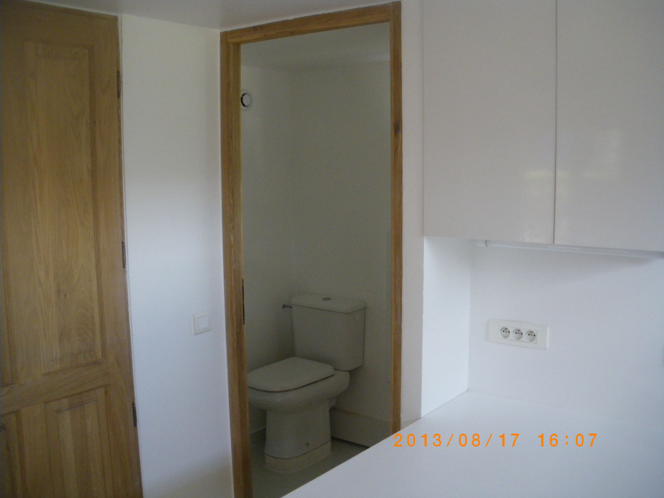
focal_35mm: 36
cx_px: 332
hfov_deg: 51.4
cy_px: 249
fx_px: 691
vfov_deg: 39.7
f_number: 3.5
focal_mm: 6.3
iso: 400
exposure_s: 1/50
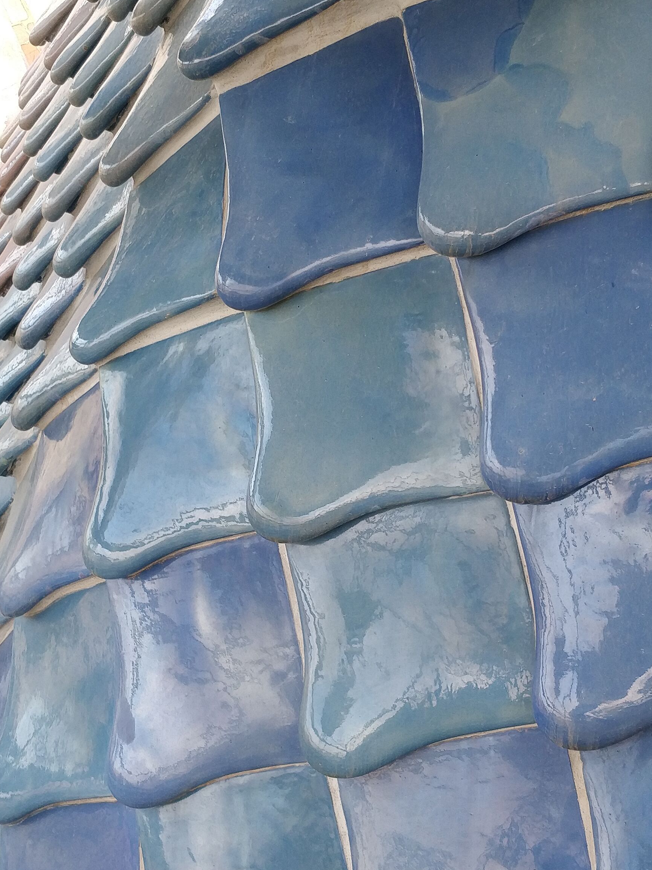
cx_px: 330
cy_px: 427
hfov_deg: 54.9
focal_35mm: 25
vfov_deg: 69.4
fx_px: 628
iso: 125
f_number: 1.7
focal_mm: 4.1
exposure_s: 1/50
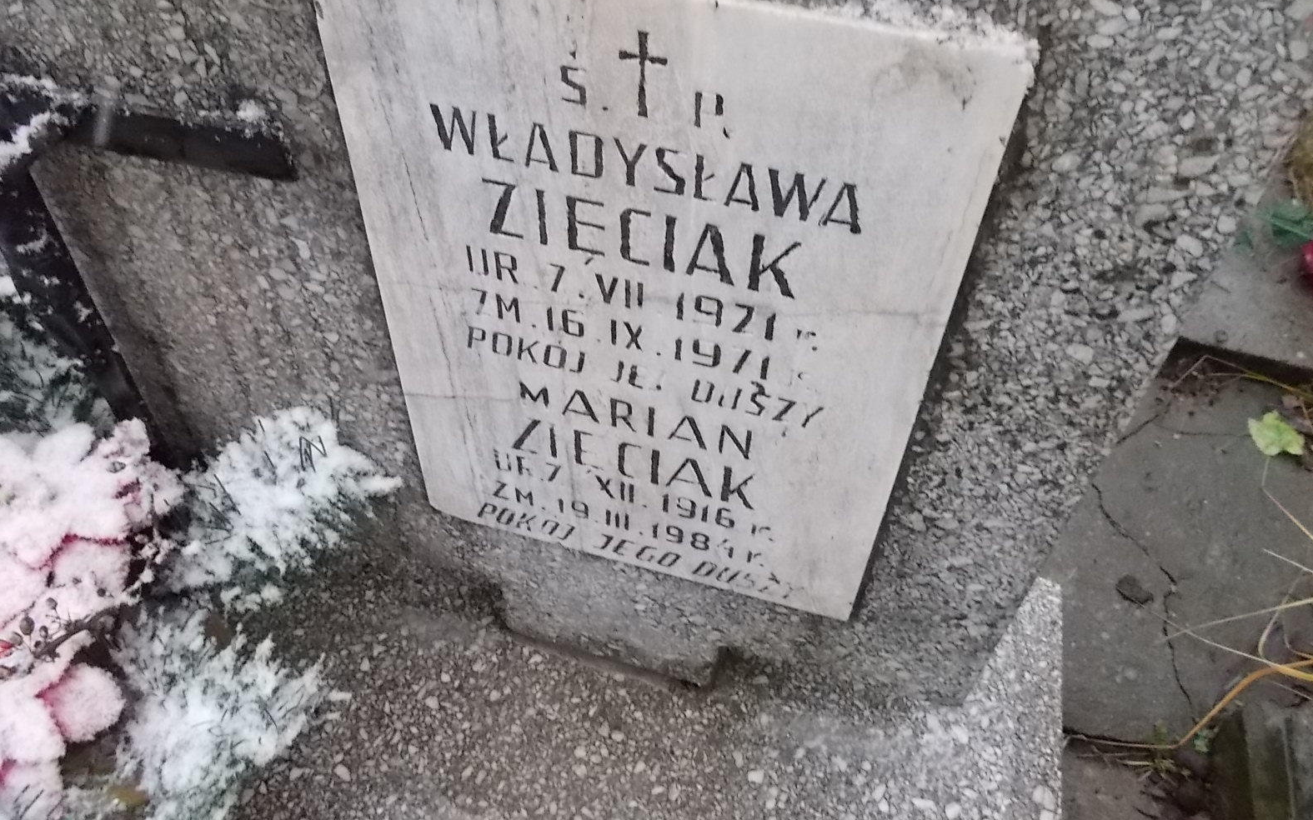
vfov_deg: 44.3
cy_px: 328
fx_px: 1002
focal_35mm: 28
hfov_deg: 66.5
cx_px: 665
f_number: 3.2
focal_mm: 4.6
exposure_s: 1/80
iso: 400
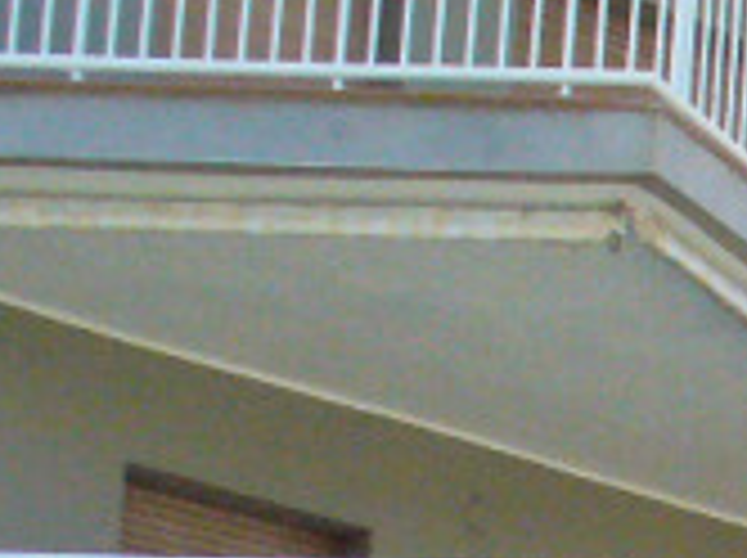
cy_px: 1172
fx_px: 4331
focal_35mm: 201
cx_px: 1832
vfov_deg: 7.1
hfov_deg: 8.9
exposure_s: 1/640
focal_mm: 6.1
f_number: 5.6
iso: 400
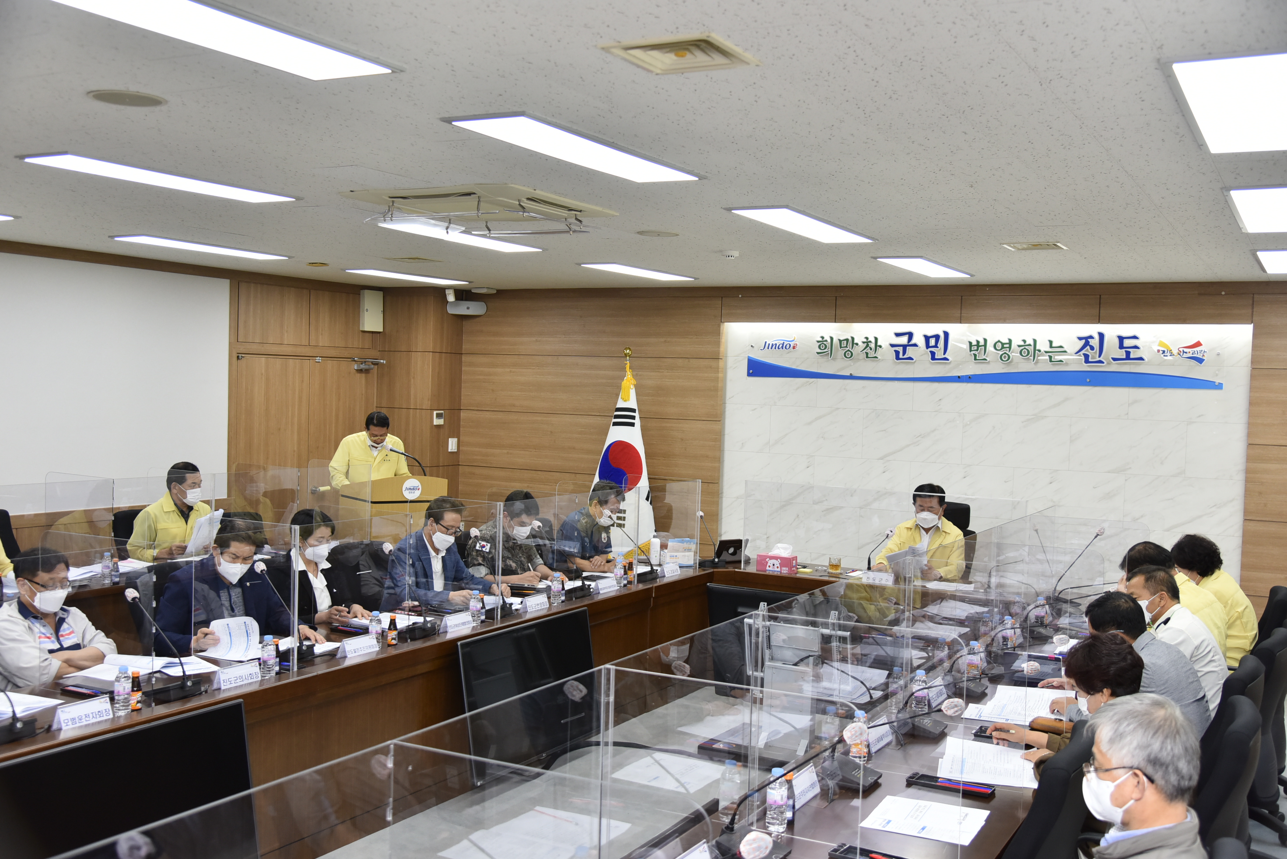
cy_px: 430
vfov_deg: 38.9
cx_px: 644
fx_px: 1216
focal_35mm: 34
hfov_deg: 55.8
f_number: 4.5
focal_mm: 34
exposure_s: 1/125
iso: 800
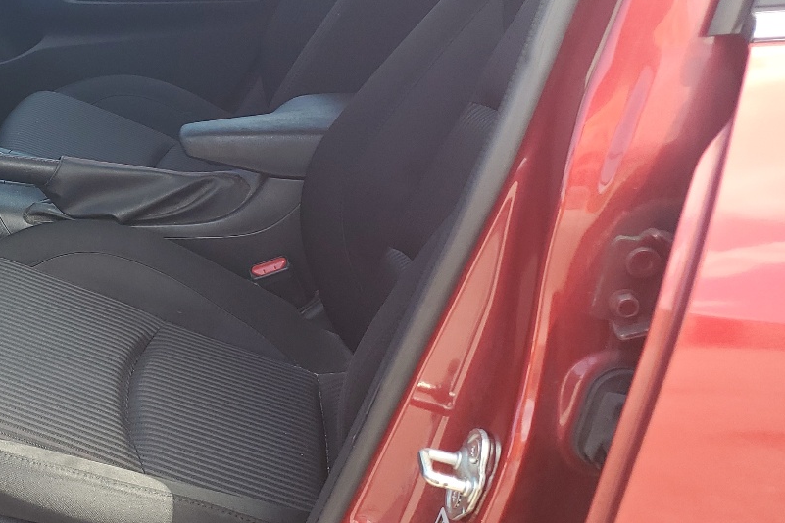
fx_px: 1177
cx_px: 5
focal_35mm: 54
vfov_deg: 25.1
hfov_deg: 33.8
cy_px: 250
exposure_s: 1/312
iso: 50
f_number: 1.5
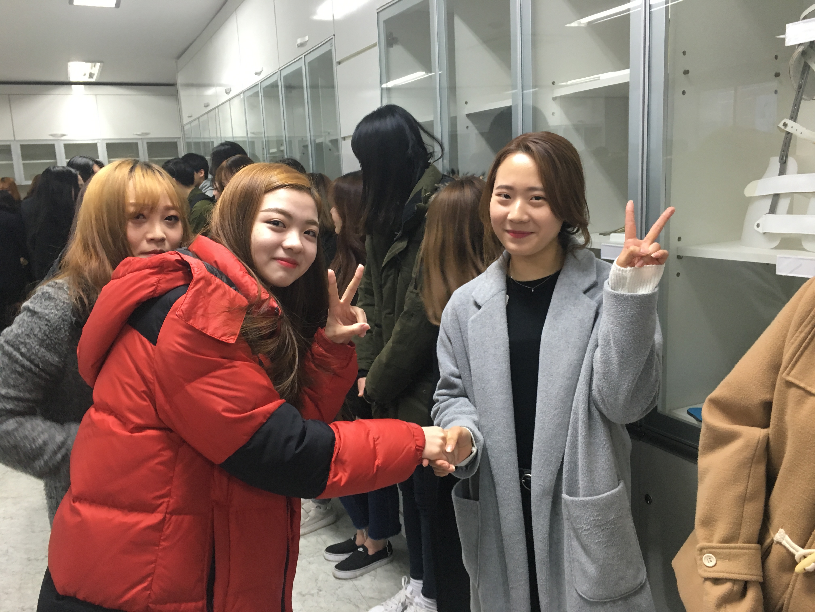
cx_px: 408
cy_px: 306
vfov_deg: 48.2
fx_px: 683
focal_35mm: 29
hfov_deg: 61.7
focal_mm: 4.15
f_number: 2.2
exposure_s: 1/30
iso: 100
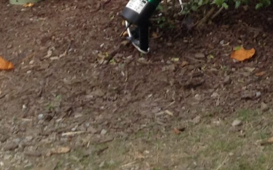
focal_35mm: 141
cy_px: -240
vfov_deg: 8.5
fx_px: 1049
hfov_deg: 13.6
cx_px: 463
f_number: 2.4
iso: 32
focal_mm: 3.3
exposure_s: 1/40
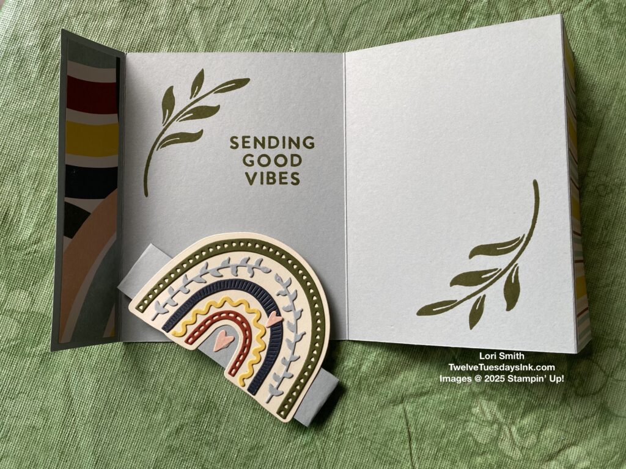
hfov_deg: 67.3
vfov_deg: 53.1
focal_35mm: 26
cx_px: 313
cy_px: 234
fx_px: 470
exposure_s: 1/122
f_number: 1.8
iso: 64
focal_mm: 4.25
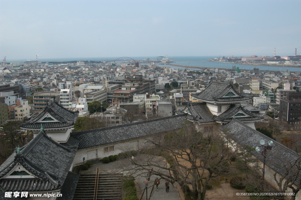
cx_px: 150
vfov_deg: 36.8
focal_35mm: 36
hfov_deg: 53.2
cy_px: 100
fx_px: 301
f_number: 9
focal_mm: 24
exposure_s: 1/320
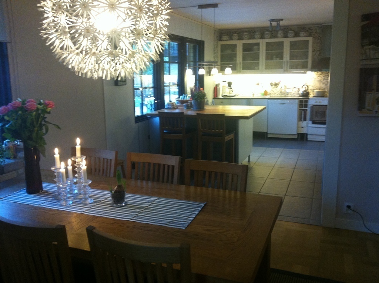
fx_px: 383
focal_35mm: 35
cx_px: 190
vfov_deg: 40.6
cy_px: 142
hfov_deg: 52.7
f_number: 2.8
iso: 200
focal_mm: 3.85
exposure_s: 1/15
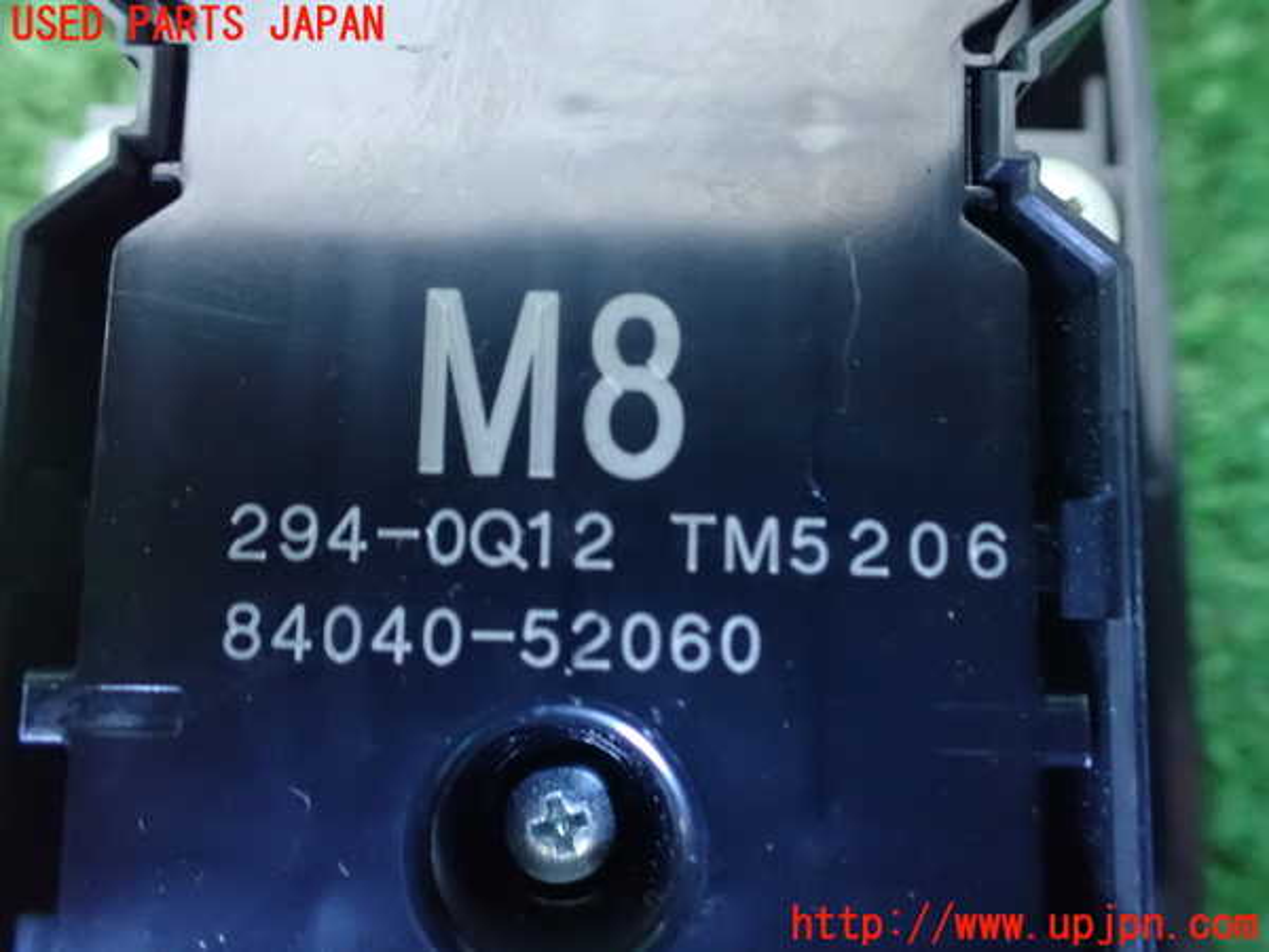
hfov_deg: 60.0
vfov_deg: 46.8
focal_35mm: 30
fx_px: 1100
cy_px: 476
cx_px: 634
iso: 1600
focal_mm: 5.4
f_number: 2.3
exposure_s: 1/20
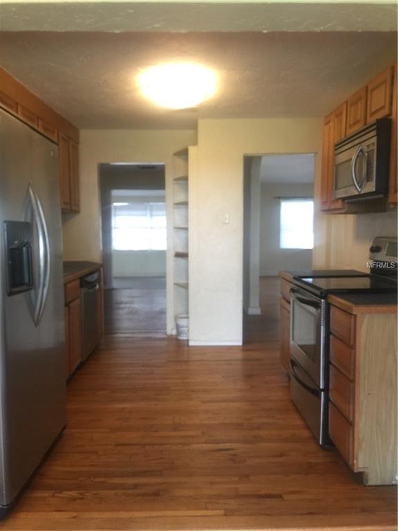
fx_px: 445
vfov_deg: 61.7
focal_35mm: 29
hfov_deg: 48.2
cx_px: 199
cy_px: 266
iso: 64
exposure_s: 1/15
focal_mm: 4.15
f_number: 2.2
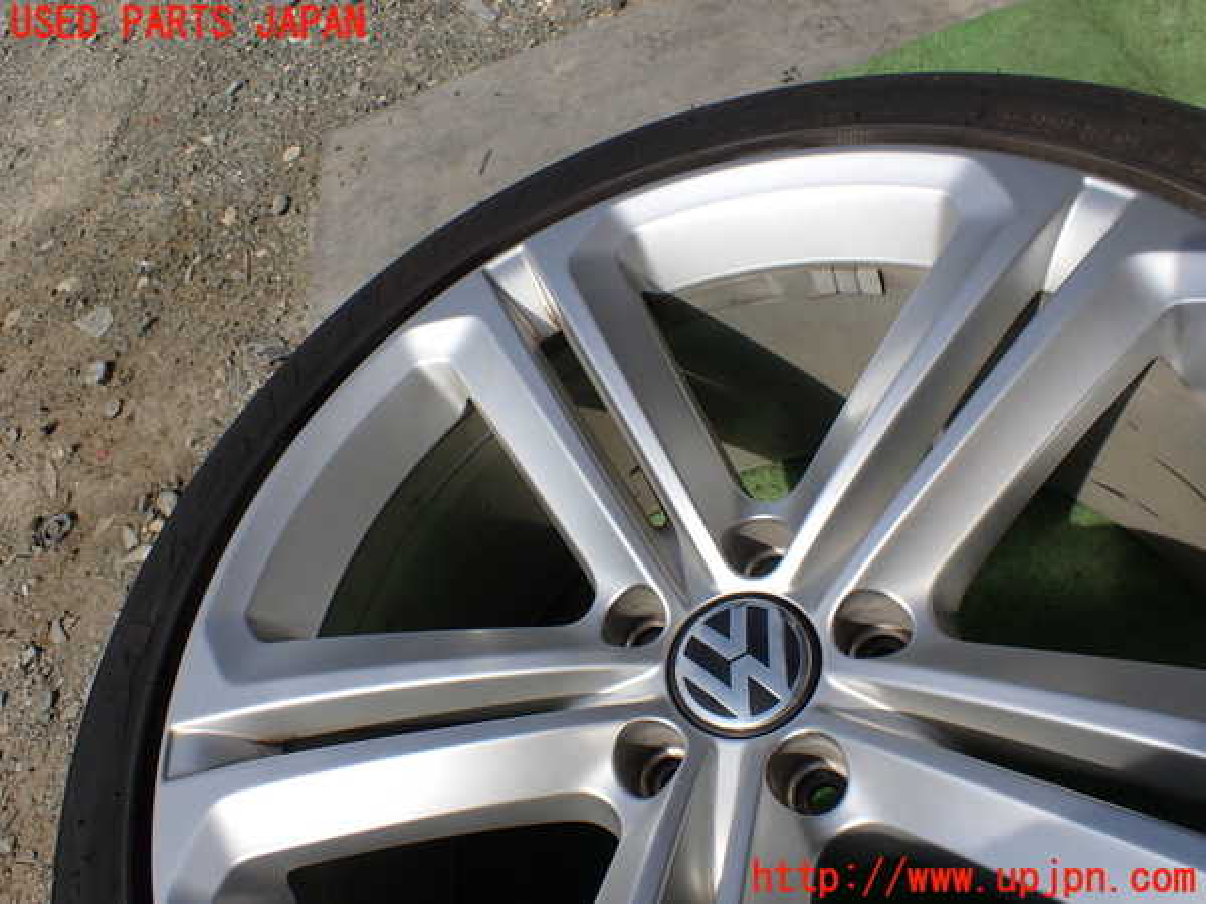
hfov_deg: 60.0
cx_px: 603
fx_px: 1045
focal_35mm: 30
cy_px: 452
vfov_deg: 46.8
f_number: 9
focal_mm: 5.4
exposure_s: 1/250
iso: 100
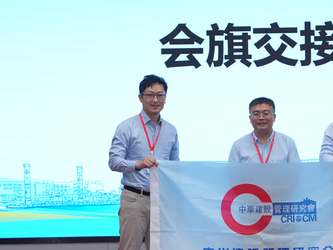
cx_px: 266
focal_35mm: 135
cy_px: 146
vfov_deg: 11.0
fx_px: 1299
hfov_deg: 14.5
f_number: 2.8
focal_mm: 48
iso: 1000
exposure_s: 1/400
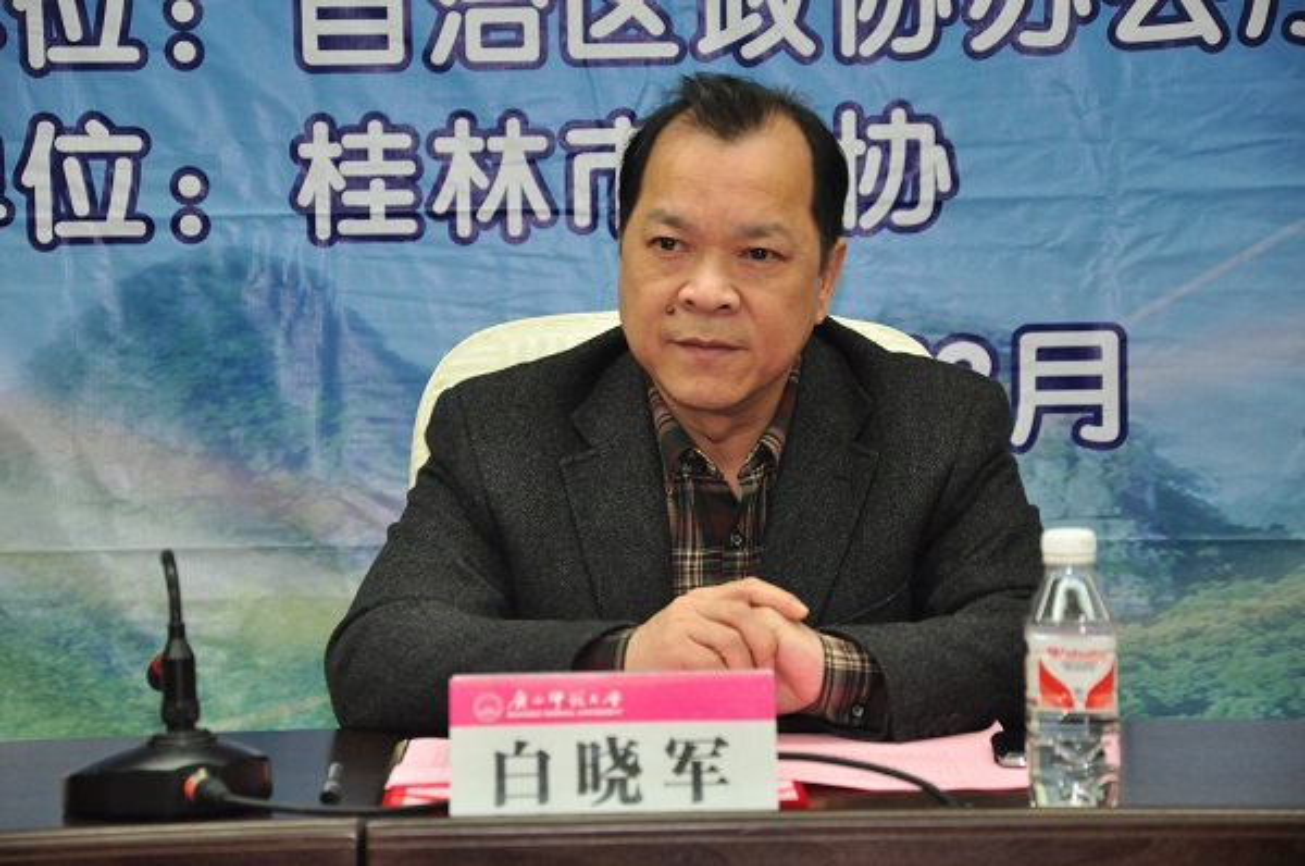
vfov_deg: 10.7
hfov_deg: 16.1
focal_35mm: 128
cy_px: 433
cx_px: 652
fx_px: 4614
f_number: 6.3
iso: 800
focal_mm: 85
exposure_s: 1/80
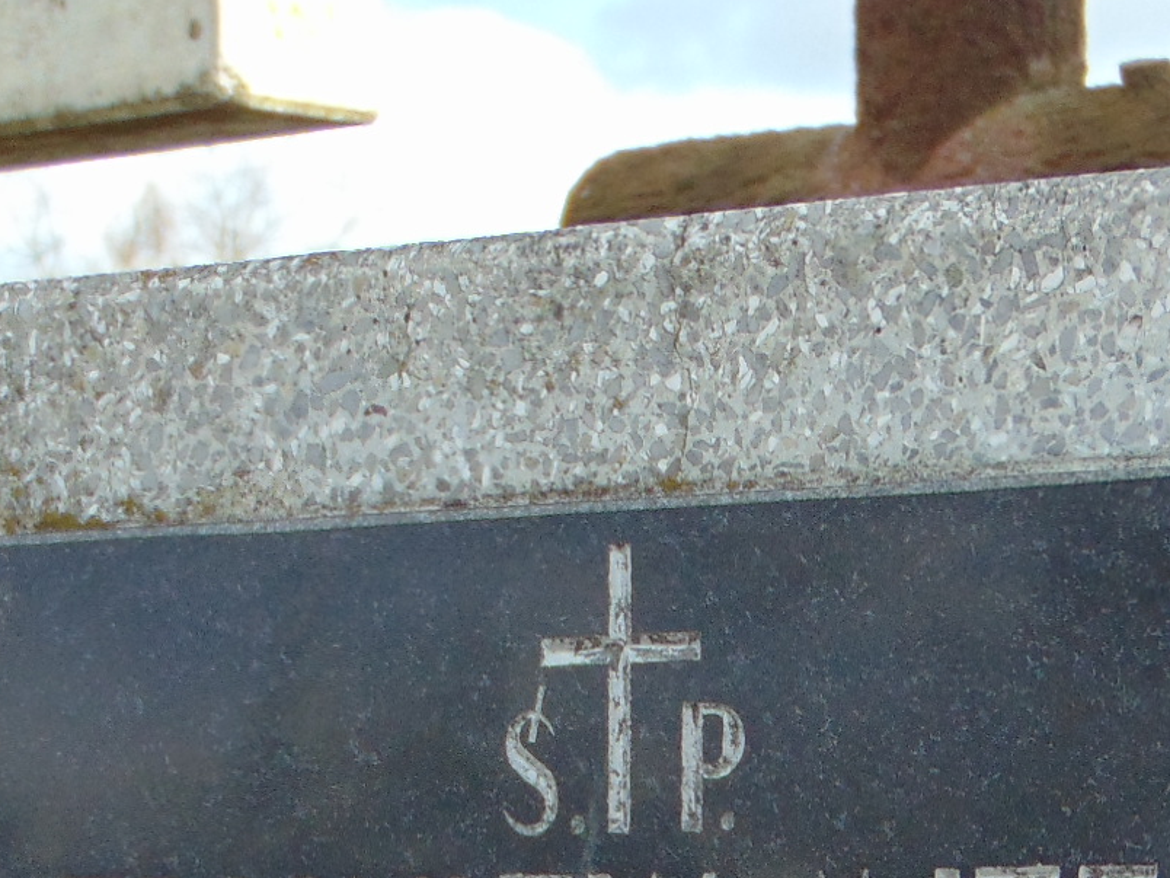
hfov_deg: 8.6
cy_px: 1341
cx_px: 776
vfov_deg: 6.4
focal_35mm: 229
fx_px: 7740
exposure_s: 1/320
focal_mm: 12.8
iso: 80
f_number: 3.7
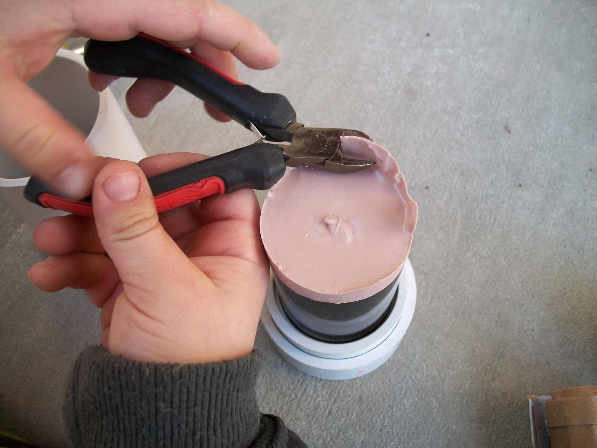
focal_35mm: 32
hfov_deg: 56.8
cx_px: 298
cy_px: 224
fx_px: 552
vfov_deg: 44.2
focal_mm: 5.7
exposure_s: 1/80
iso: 80
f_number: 2.9
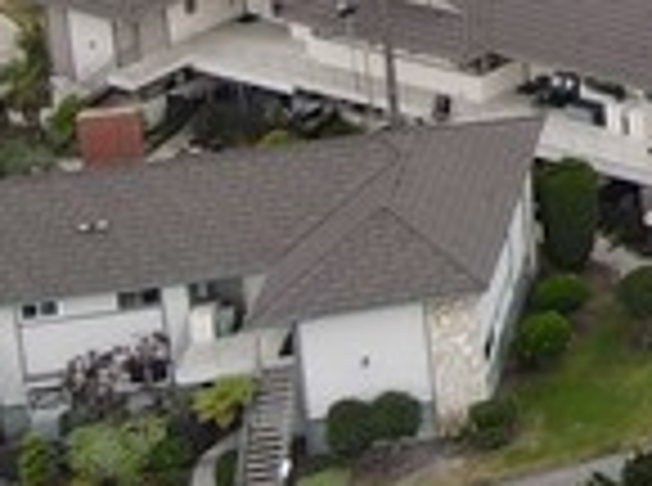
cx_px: 2158
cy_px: -801
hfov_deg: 8.8
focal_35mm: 170
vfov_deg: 7.9
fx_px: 3194
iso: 100
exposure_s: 1/240
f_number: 2.8
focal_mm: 4.5
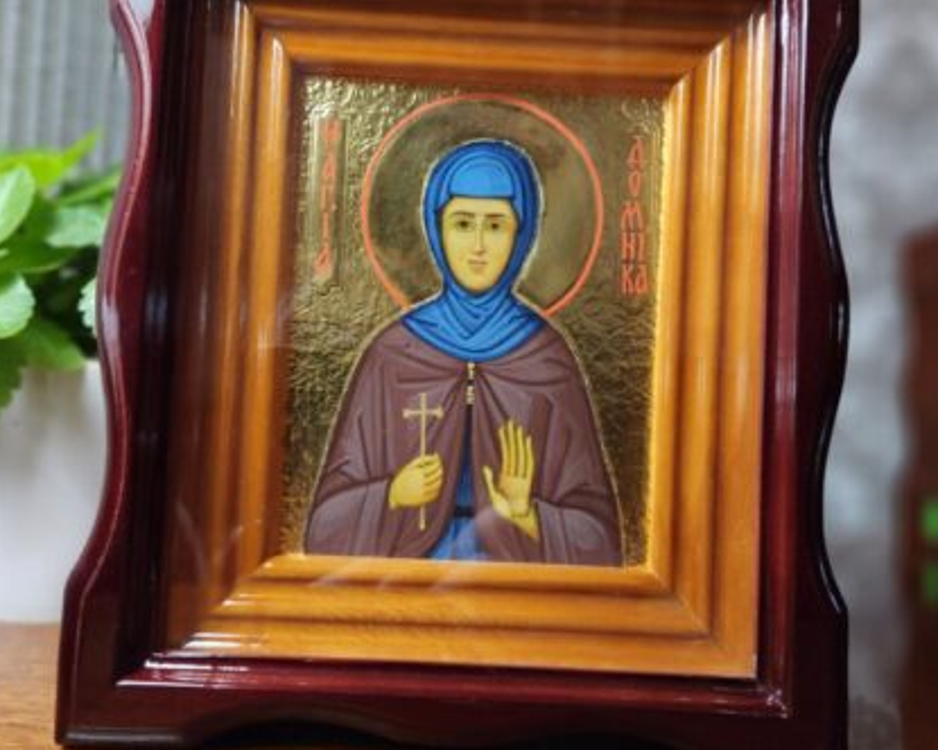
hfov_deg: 57.2
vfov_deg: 47.1
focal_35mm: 31
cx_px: 472
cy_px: 354
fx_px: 861
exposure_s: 1/100
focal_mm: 5.4
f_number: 1.8
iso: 400
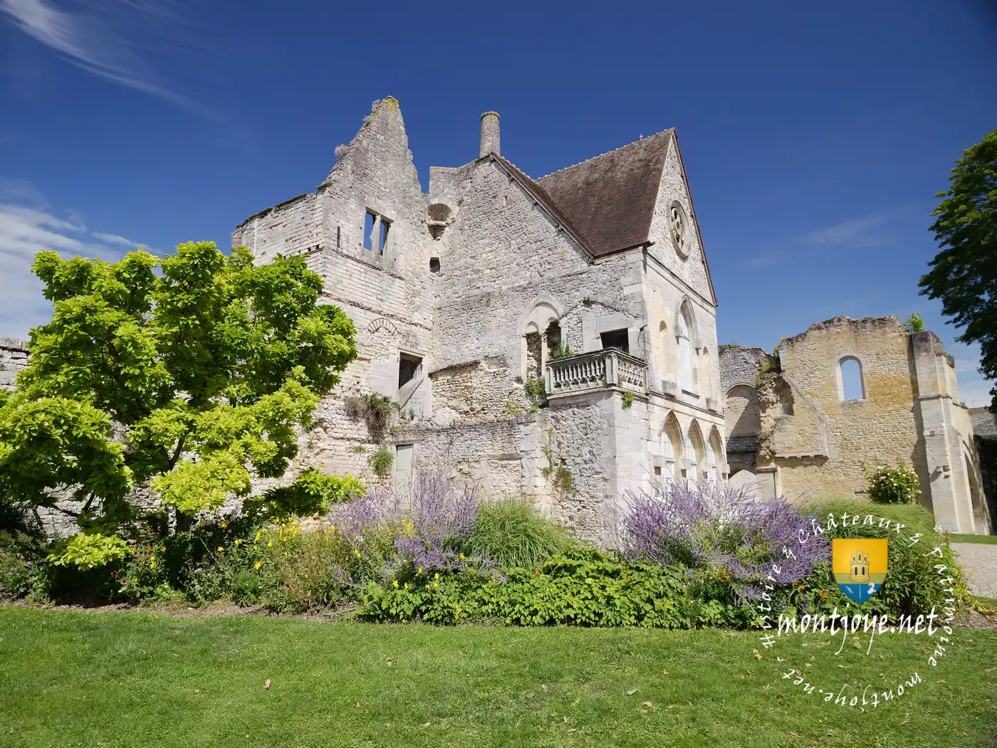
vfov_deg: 66.0
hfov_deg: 81.7
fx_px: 576
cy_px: 374
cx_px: 498
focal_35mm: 20
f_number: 2.5
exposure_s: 1/320
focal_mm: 10
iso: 400
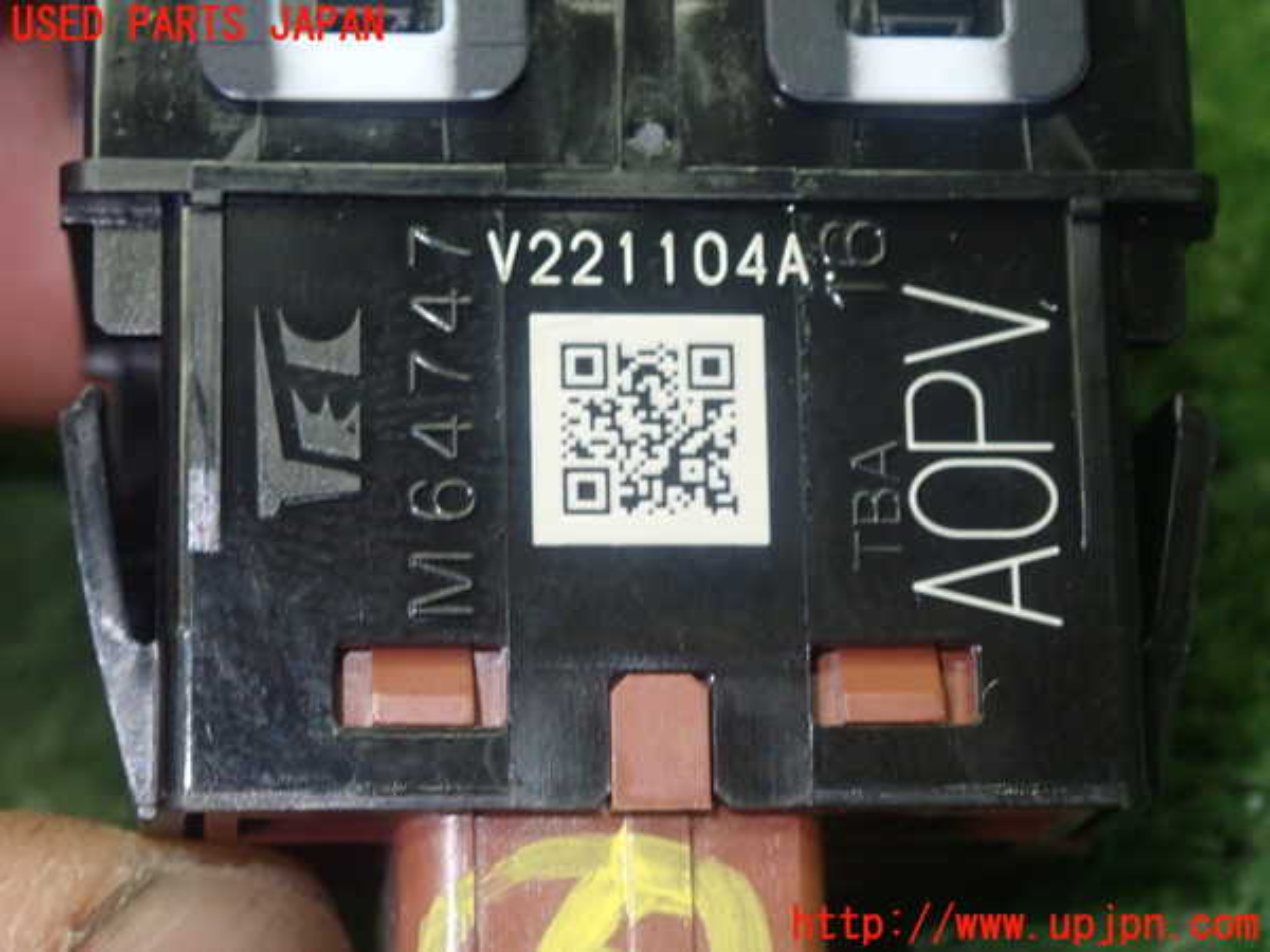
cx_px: 635
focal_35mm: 100
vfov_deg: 14.8
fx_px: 3669
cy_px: 476
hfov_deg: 19.6
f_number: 4.9
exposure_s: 1/50
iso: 800
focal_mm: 18
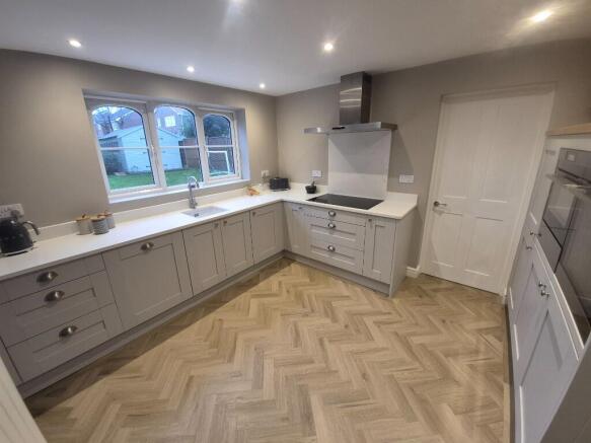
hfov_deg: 106.2
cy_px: 222
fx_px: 222
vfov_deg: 89.9
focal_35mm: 13
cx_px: 296
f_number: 2.2
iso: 200
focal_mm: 1.74
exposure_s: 1/50
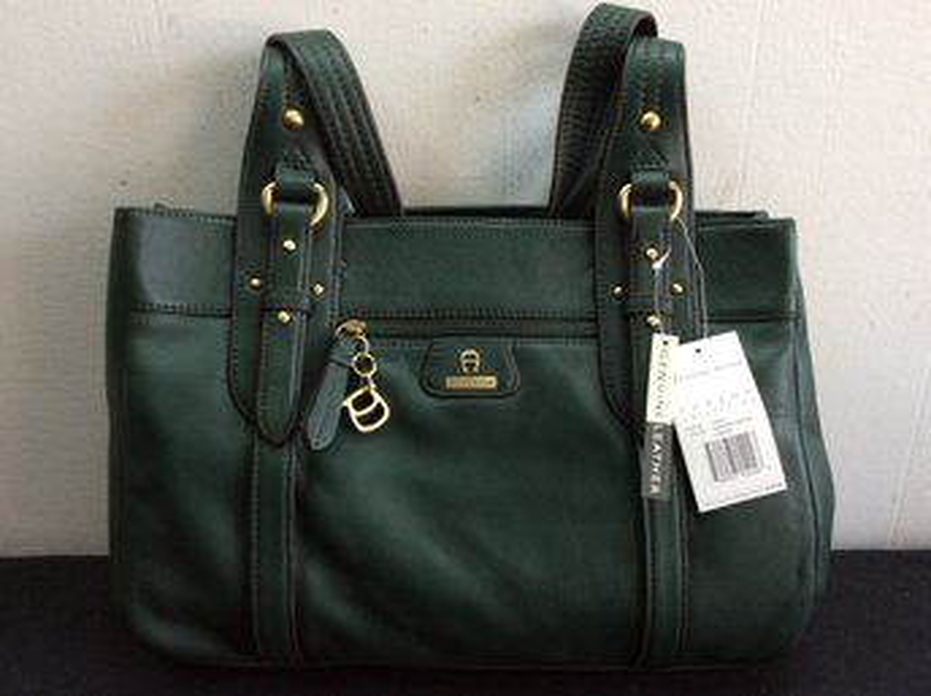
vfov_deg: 44.1
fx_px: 859
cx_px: 466
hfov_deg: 56.9
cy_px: 348
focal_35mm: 32
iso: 32
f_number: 2.4
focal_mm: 3.3
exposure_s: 1/24
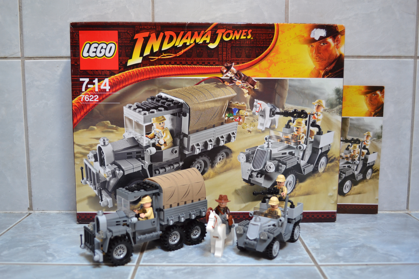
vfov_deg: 40.0
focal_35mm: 33
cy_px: 140
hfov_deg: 57.2
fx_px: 384
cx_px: 210
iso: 400
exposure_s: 1/20
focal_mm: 22
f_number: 4
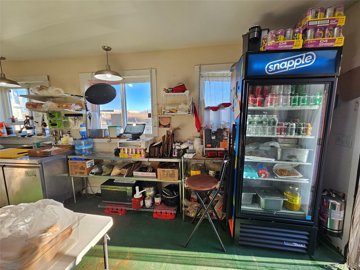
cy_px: 135
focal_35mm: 13
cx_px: 180
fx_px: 135
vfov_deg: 89.9
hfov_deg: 106.2
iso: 64
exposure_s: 1/120
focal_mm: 2.2
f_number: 2.2
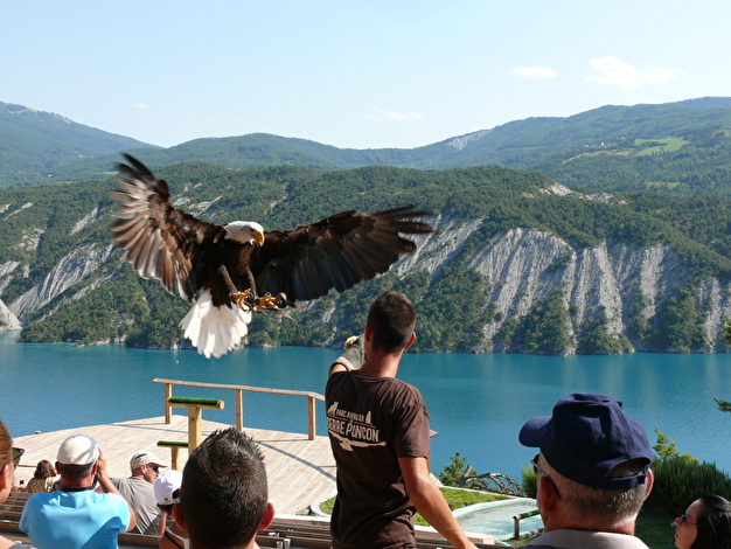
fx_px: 1056
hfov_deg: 38.2
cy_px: 274
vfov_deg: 29.1
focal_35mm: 50
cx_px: 366
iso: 100
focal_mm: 10.2
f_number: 5.6
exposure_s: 1/250
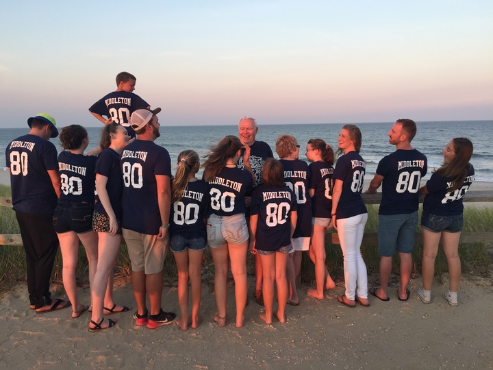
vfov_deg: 48.2
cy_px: 185
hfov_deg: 61.7
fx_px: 413
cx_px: 246
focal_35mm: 29
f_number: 2.2
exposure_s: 1/158
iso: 32
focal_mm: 4.15
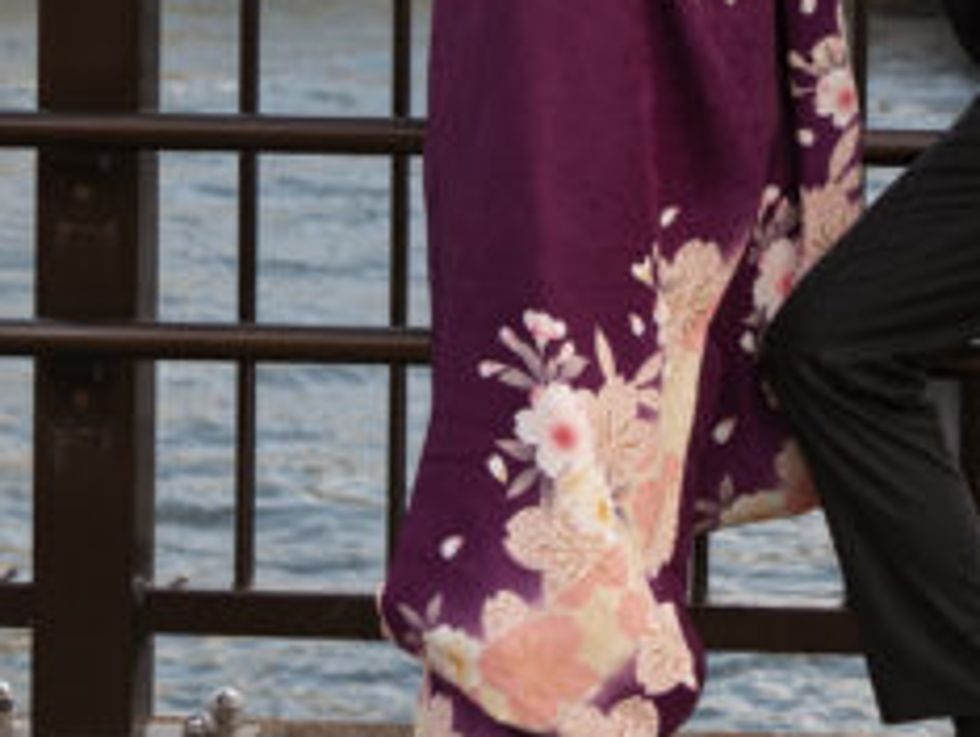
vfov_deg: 10.0
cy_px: -65
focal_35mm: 147
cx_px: 859
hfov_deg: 13.3
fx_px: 4166
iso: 125
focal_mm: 35
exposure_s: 1/250
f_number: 4
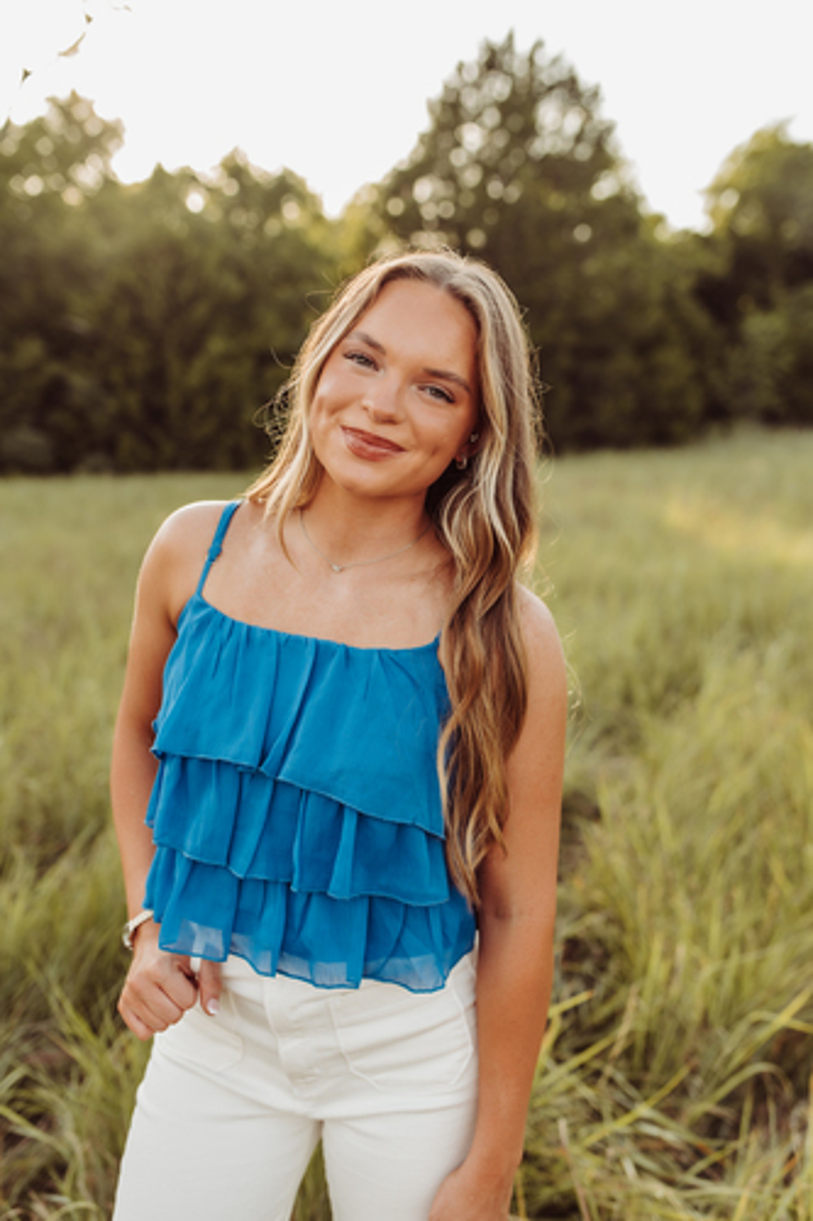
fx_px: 1186
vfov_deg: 54.5
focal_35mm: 35
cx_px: 406
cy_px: 610
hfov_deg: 37.8
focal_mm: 35
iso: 160
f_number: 2.8
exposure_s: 1/640
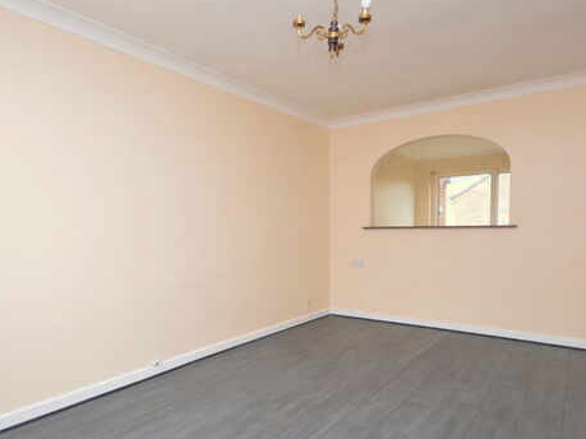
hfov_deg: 76.3
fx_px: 372
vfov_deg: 60.8
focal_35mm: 22
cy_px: 249
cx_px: 274
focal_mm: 10
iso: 400
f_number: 4
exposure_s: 1/60
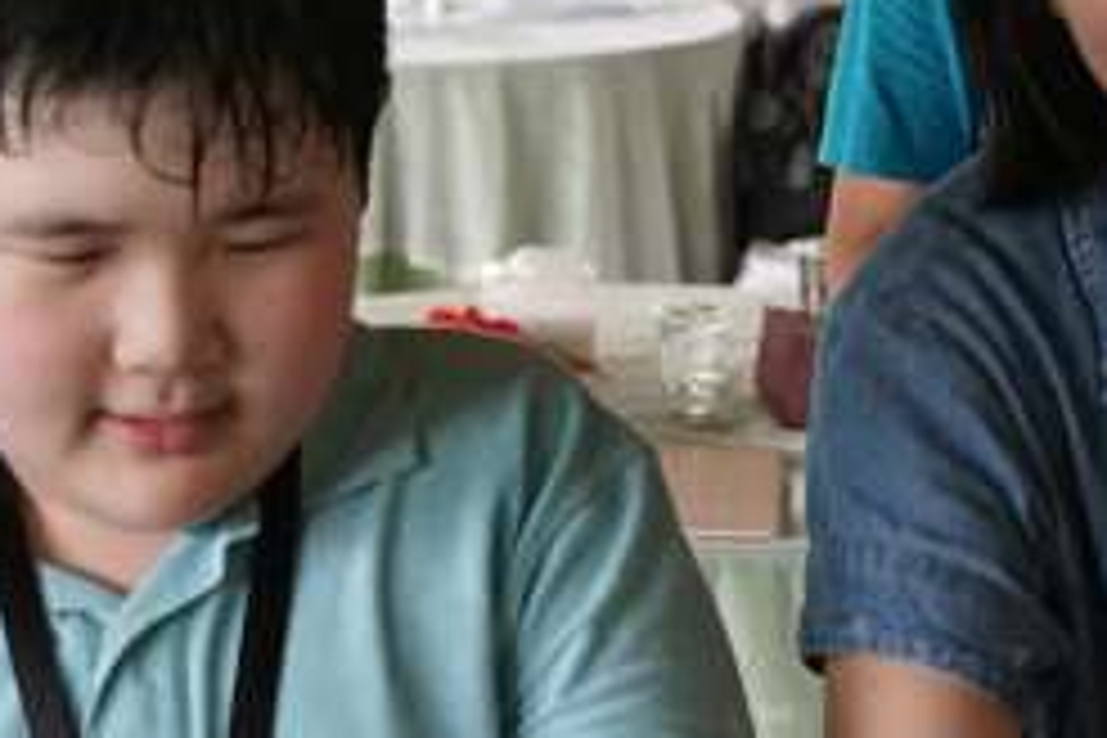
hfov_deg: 16.1
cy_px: 641
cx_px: 734
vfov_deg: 10.7
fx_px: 3905
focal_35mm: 127
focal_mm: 39
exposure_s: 1/125
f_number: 4
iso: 5000
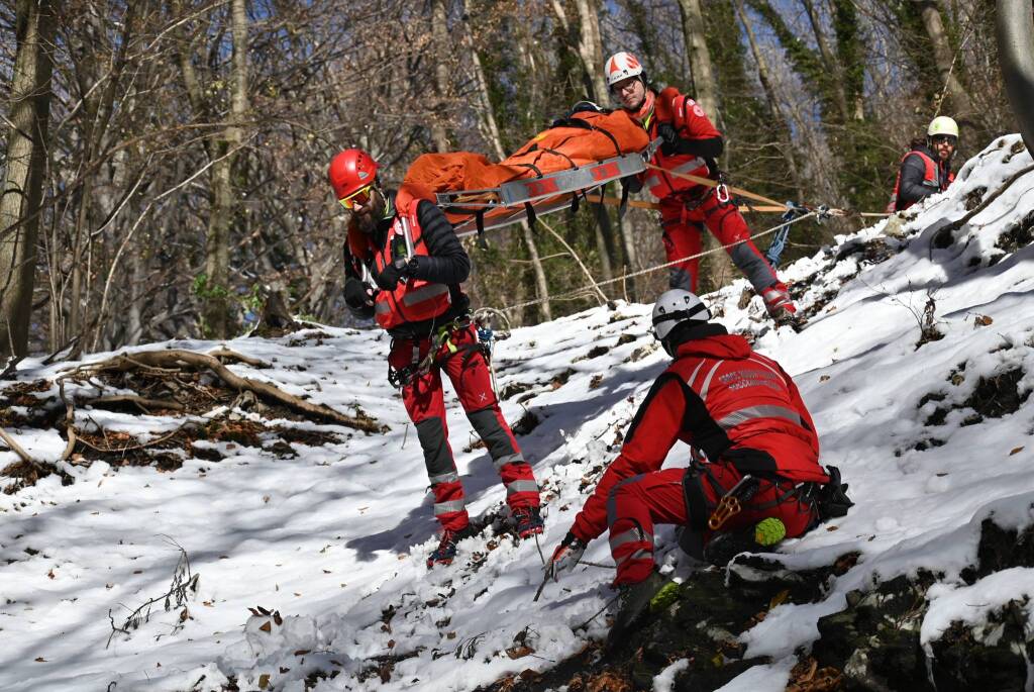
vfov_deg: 19.0
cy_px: 346
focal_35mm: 72
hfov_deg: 28.0
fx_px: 2070
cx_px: 517
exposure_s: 1/800
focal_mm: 48
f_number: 4.8
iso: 100
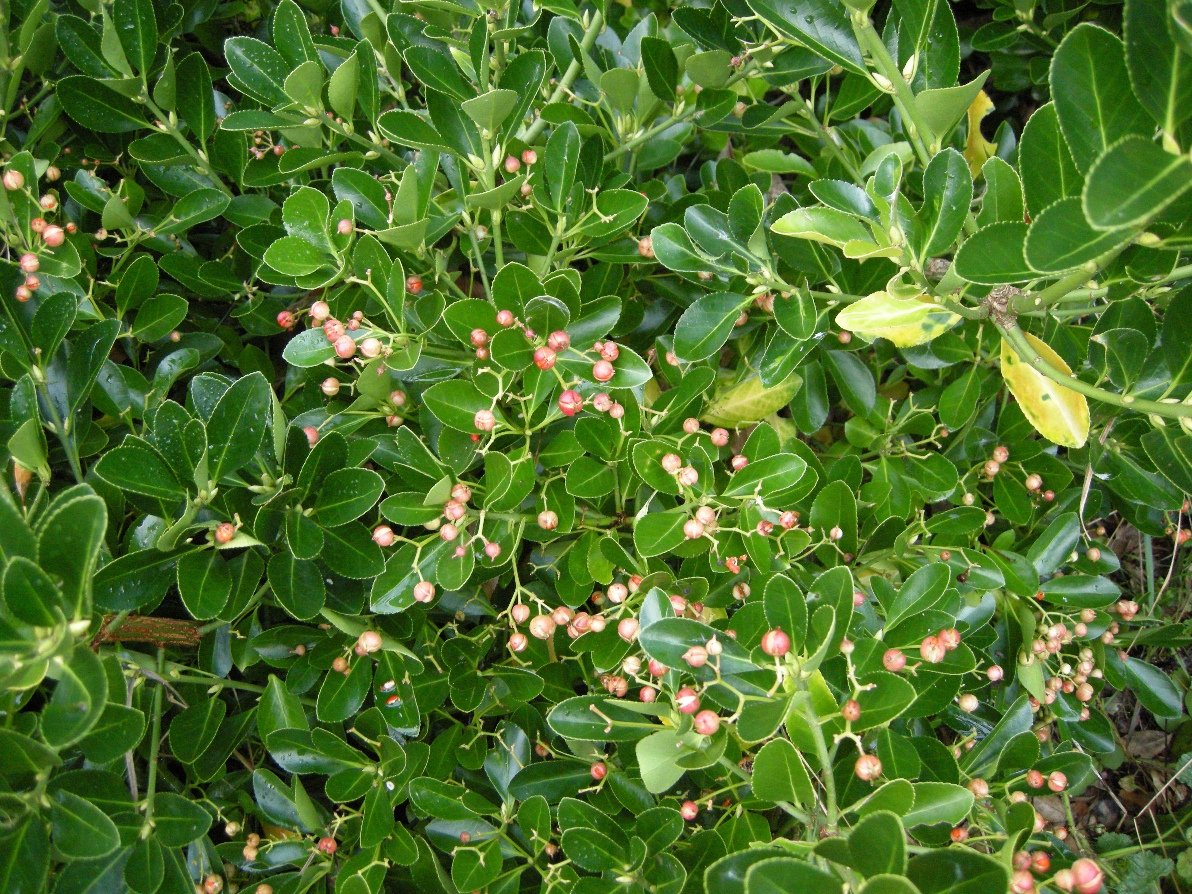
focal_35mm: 35
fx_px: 1205
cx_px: 596
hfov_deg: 52.6
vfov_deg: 40.7
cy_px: 447
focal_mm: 7.5
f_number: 2.7
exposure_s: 1/63.6
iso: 362
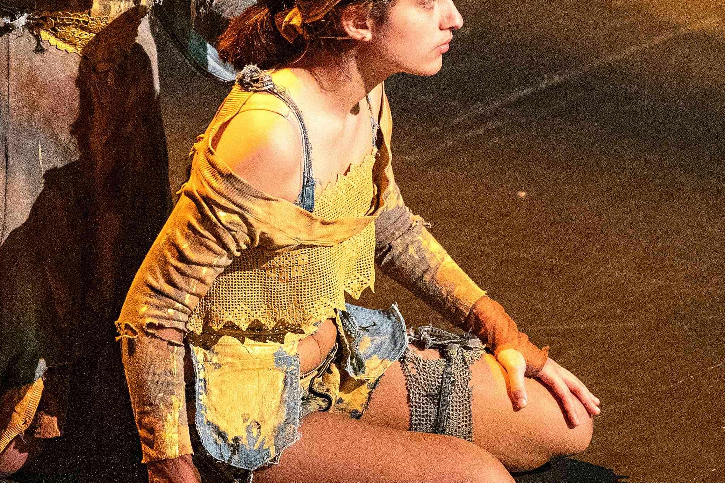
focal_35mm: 583
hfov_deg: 3.5
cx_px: 159
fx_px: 11738
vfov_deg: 2.4
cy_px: -81
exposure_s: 1/80
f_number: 2.8
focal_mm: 200
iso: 3200
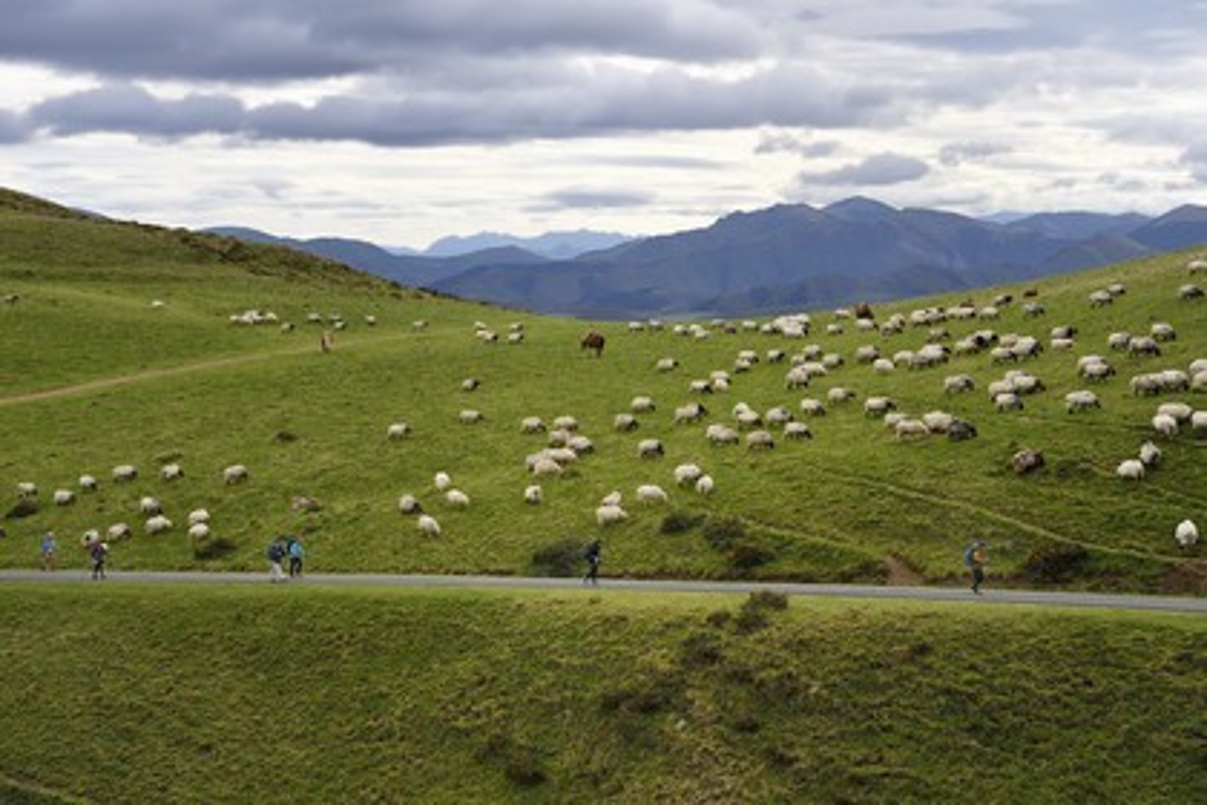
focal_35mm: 62
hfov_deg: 32.4
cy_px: 402
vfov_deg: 21.9
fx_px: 2079
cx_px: 604
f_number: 10
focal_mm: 62
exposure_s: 1/200
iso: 200
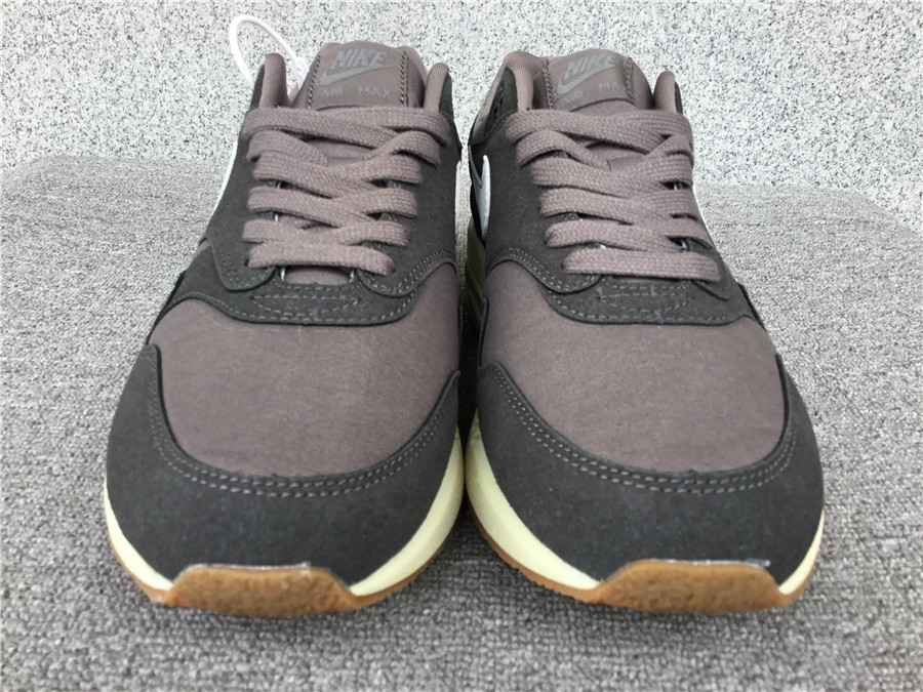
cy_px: 346
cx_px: 462
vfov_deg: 45.4
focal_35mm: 31
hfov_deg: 58.4
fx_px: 827
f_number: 2.4
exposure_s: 1/166
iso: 25
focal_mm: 3.3
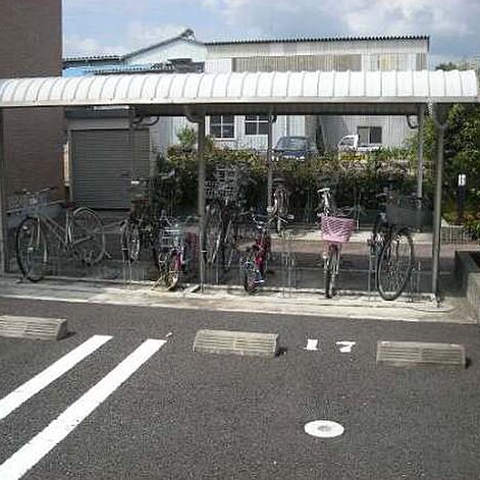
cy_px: 241
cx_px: 229
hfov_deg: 40.0
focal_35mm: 42
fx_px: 659
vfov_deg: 40.0
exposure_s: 1/256
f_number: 5.7
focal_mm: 5.7
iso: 64
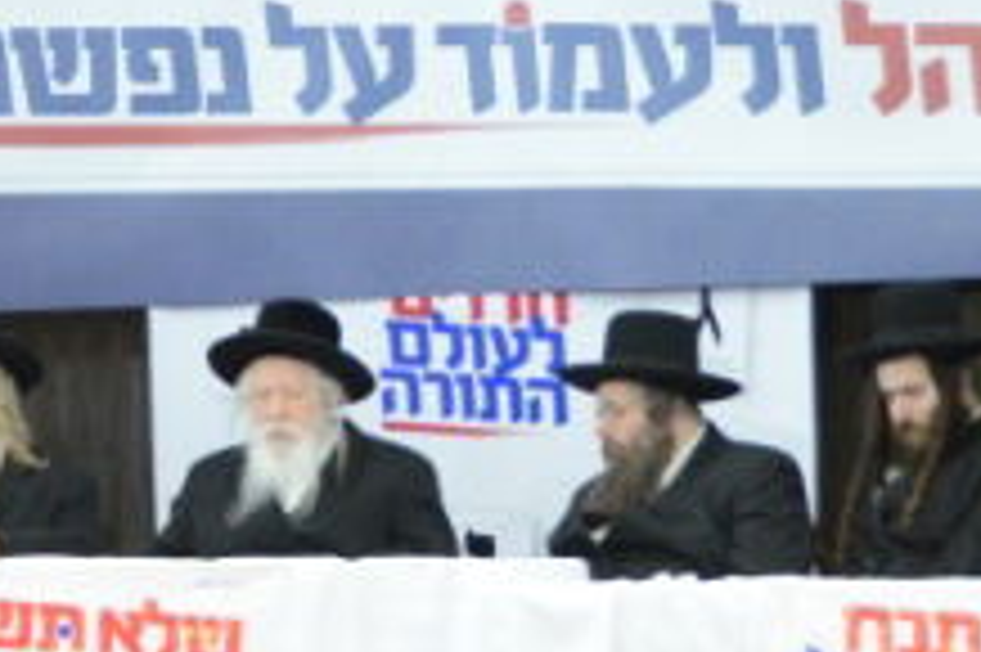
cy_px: 490
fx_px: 9584
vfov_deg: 3.9
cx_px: 338
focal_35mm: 352
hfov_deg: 5.9
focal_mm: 50
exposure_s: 1/50
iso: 1600
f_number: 4.8
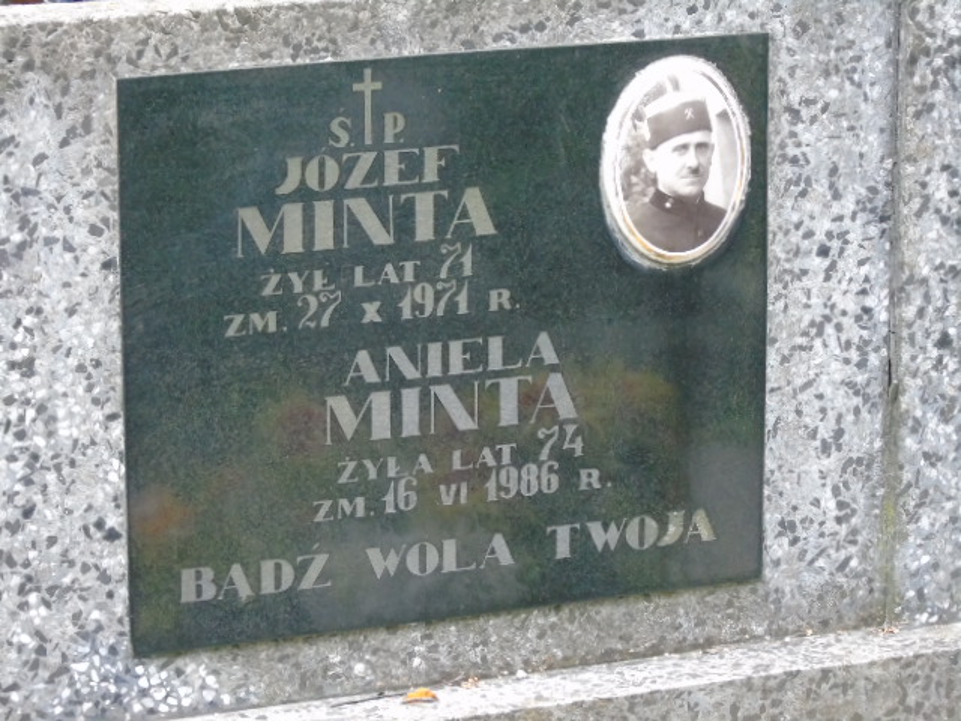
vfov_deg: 10.4
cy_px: 360
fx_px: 3942
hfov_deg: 13.9
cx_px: 480
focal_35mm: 142
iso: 800
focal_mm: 25
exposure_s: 1/60
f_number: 4.7
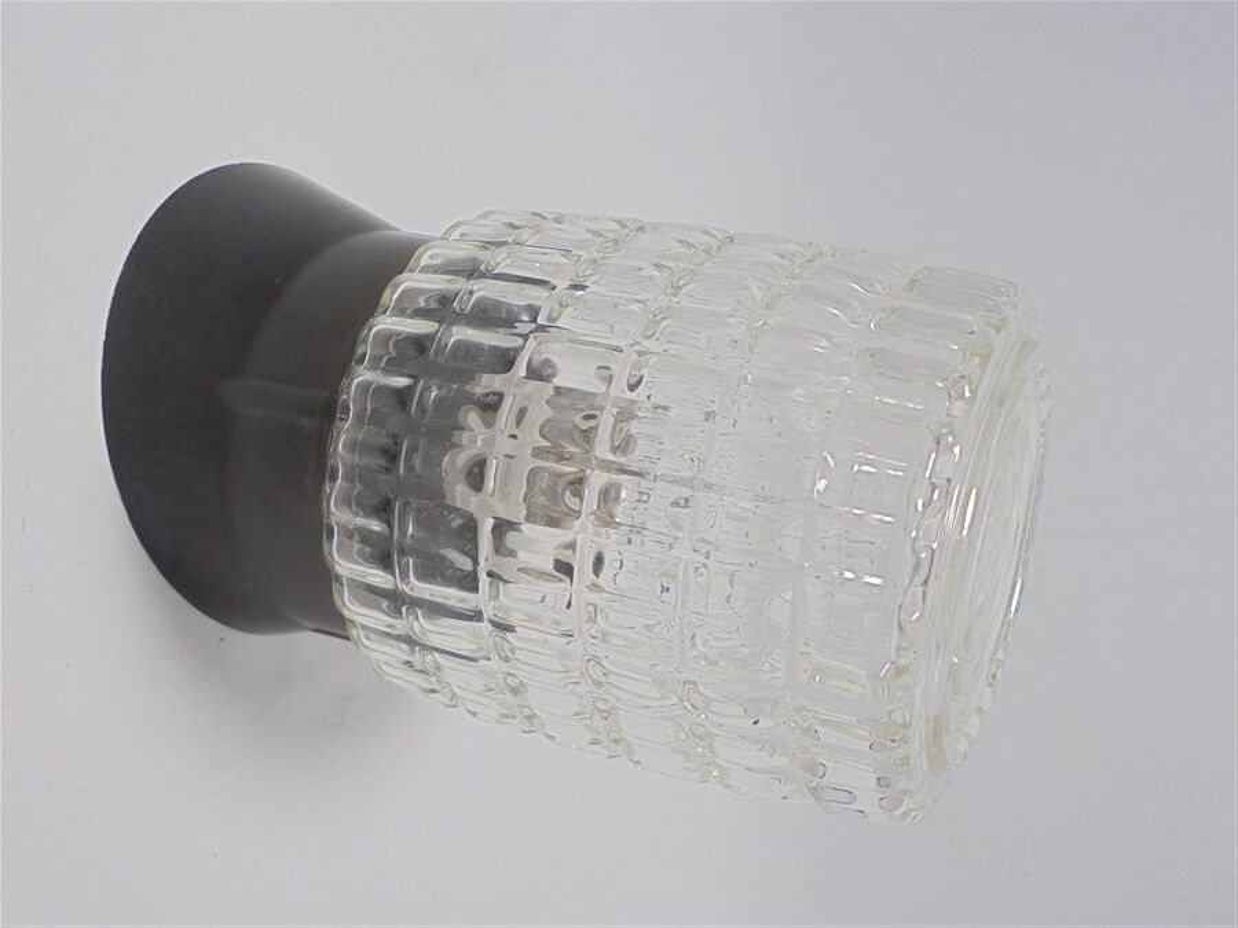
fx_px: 1216
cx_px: 619
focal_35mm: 34
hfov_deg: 54.0
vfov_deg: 41.8
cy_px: 464
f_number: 4
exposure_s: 1/80
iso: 100
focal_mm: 6.1
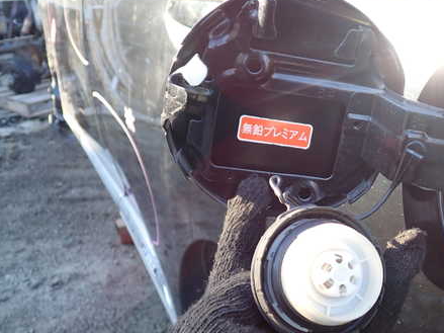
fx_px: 526
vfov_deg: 35.1
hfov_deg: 45.0
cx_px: 302
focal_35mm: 41
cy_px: 148
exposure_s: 1/80
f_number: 2.3
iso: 100
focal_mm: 5.4
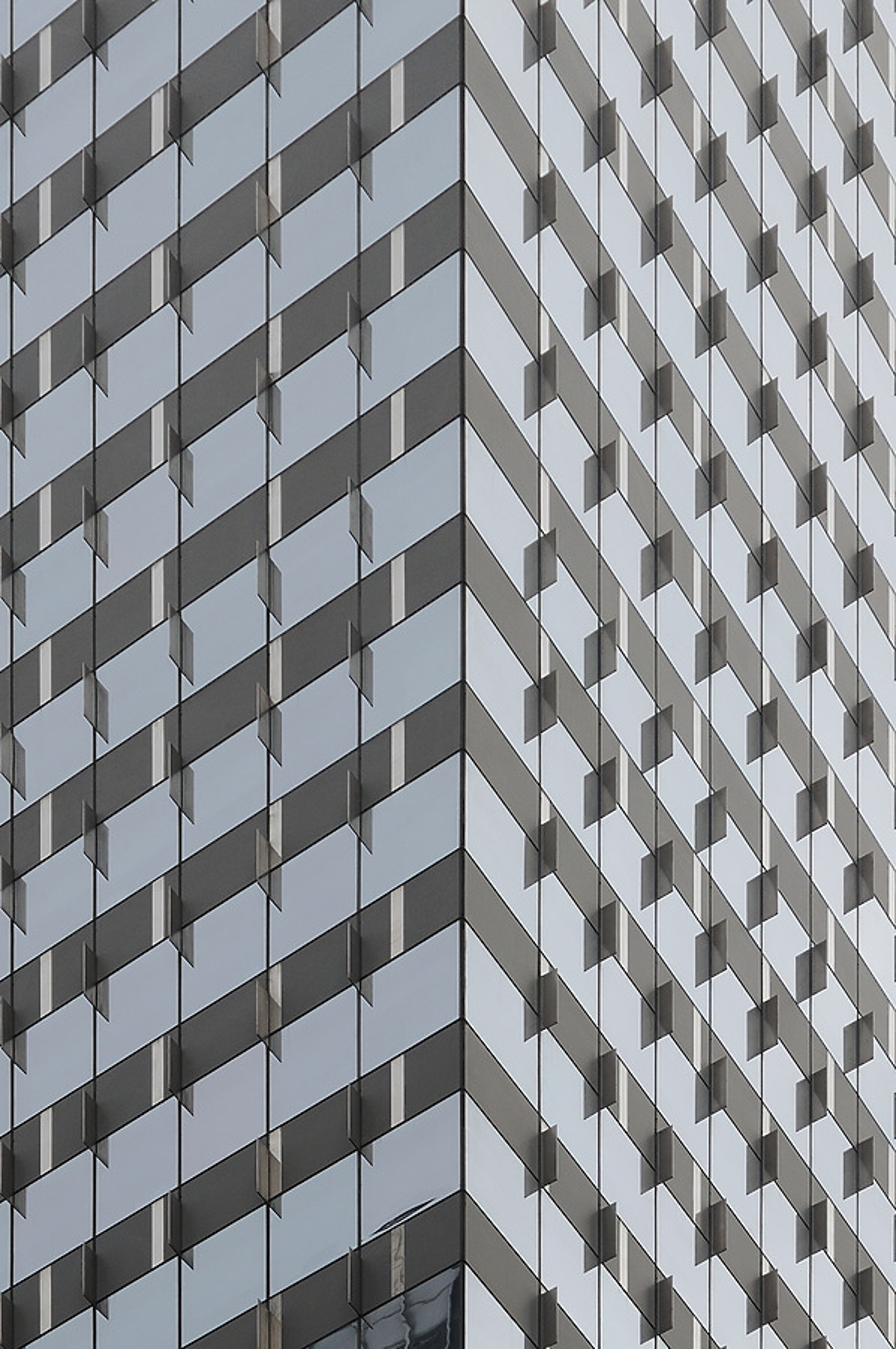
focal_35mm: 128
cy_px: 674
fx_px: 4771
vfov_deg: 16.1
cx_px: 448
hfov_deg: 10.7
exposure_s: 1/500
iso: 200
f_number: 9
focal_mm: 85
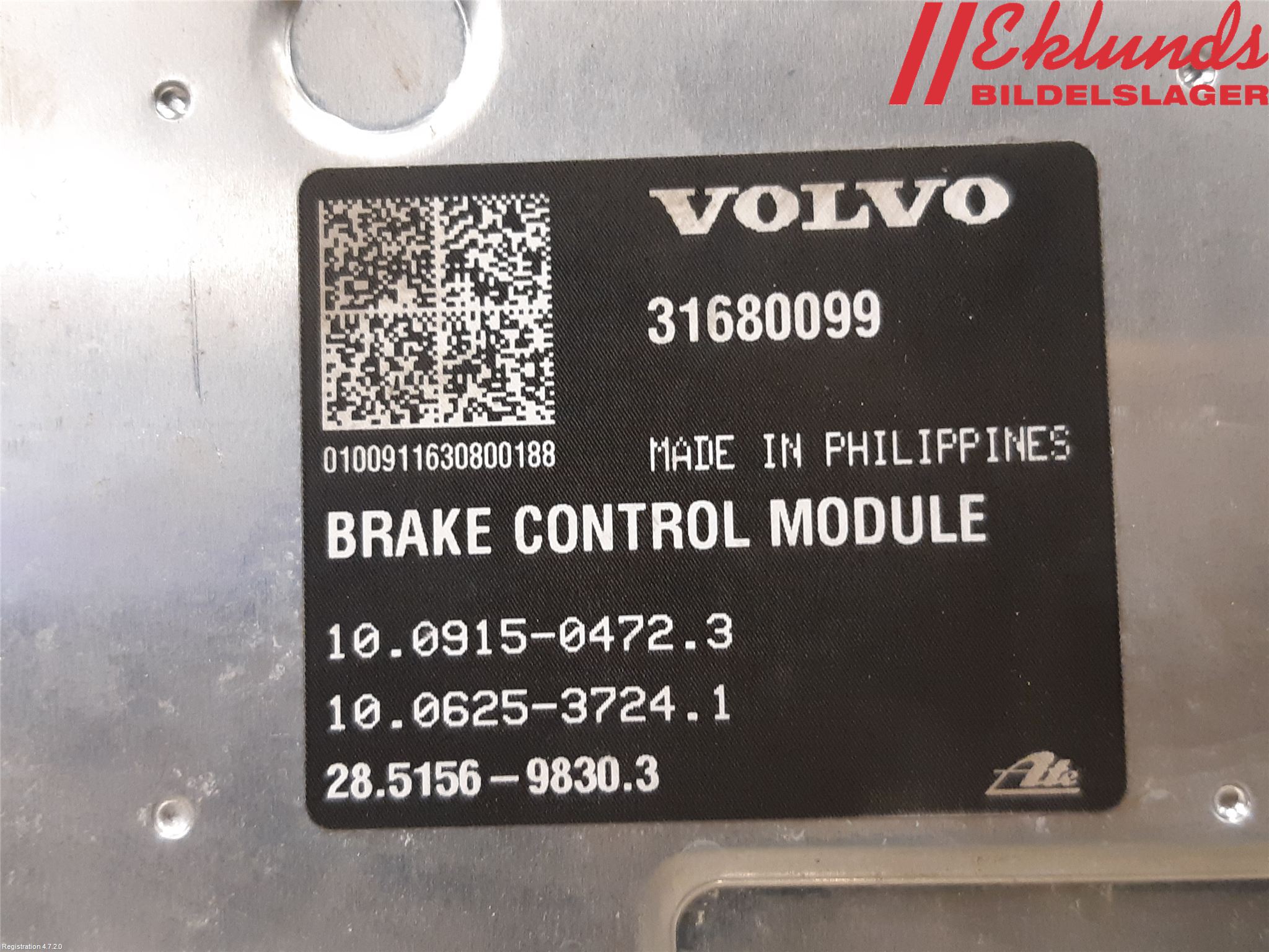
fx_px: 953
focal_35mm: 26
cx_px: 634
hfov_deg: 67.3
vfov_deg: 53.1
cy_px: 476
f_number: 1.7
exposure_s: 1/50
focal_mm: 3.93
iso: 250
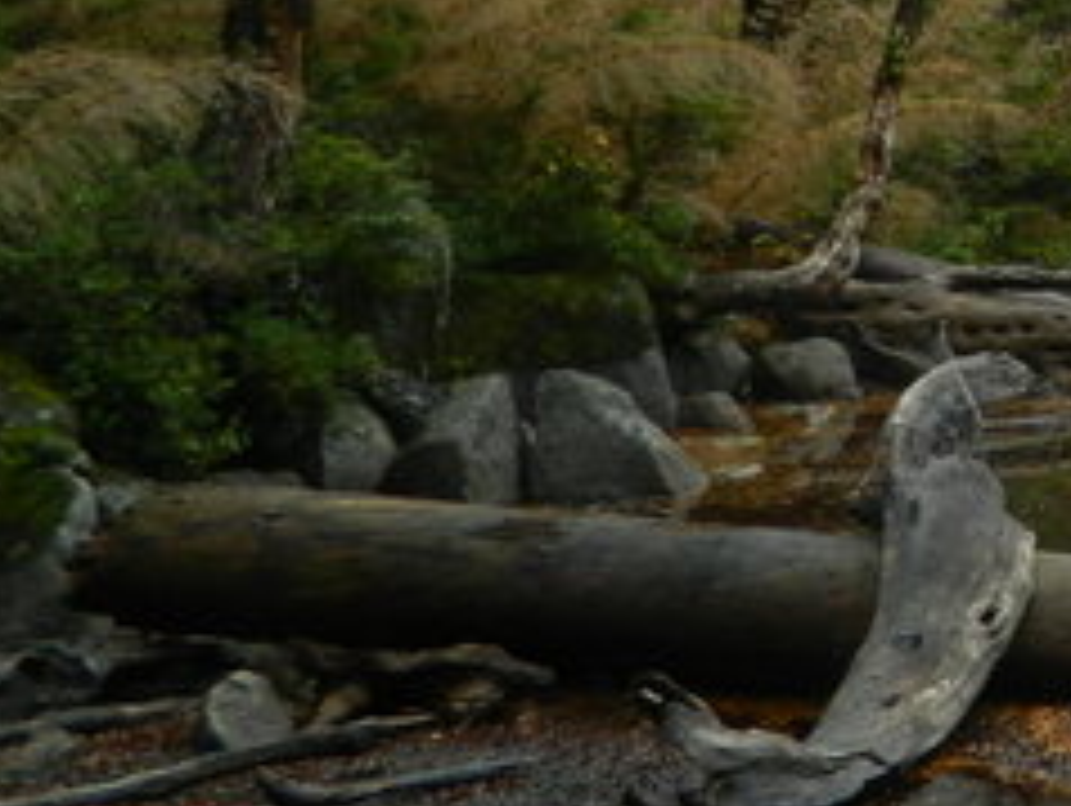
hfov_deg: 19.2
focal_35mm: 84
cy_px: -167
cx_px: 1764
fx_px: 2602
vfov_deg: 16.8
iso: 80
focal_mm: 4.5
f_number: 3.1
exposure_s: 1/160
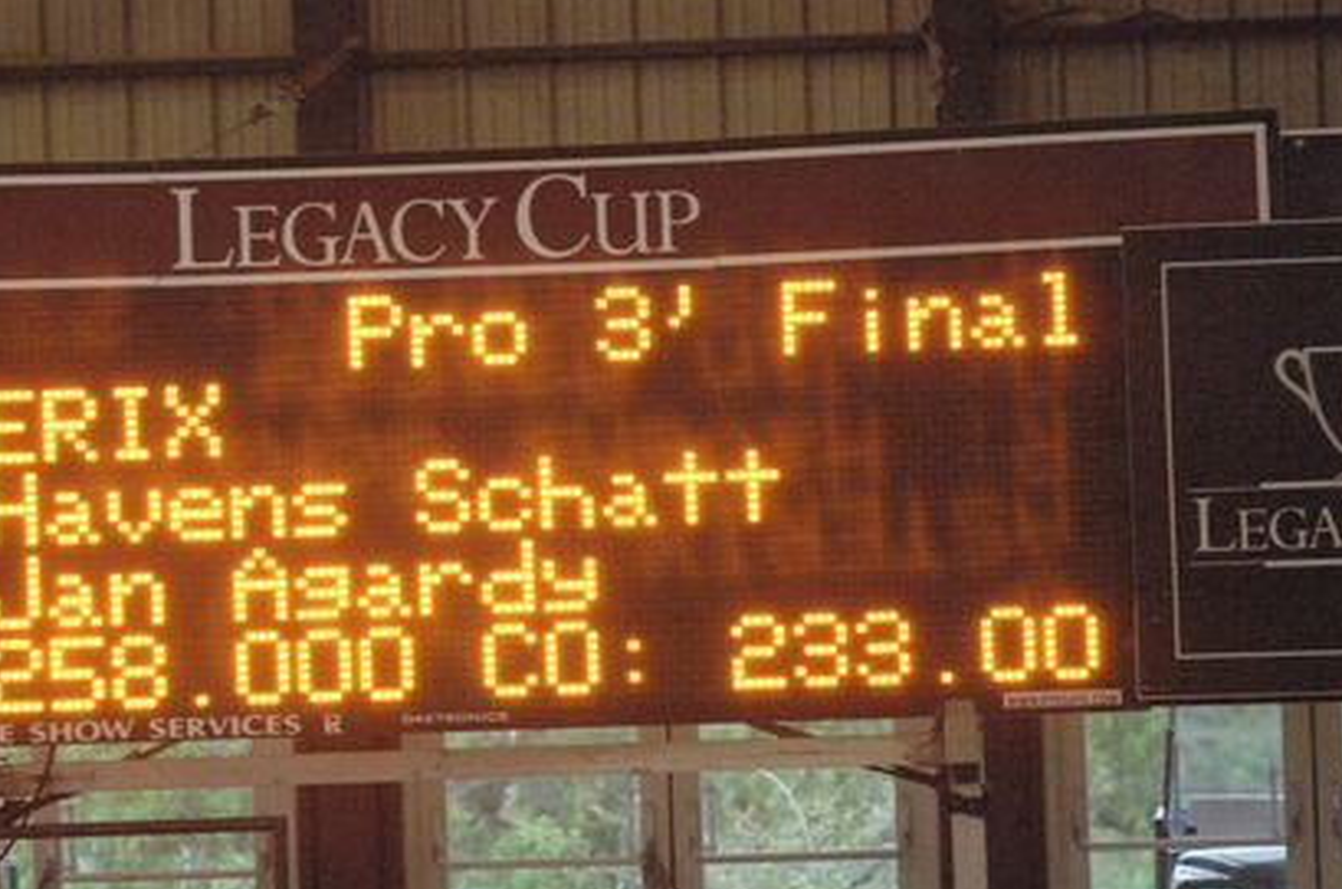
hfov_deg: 4.4
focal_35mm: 470
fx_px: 17486
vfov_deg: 2.9
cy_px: 431
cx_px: 463
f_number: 2.8
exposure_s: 1/320
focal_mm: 200
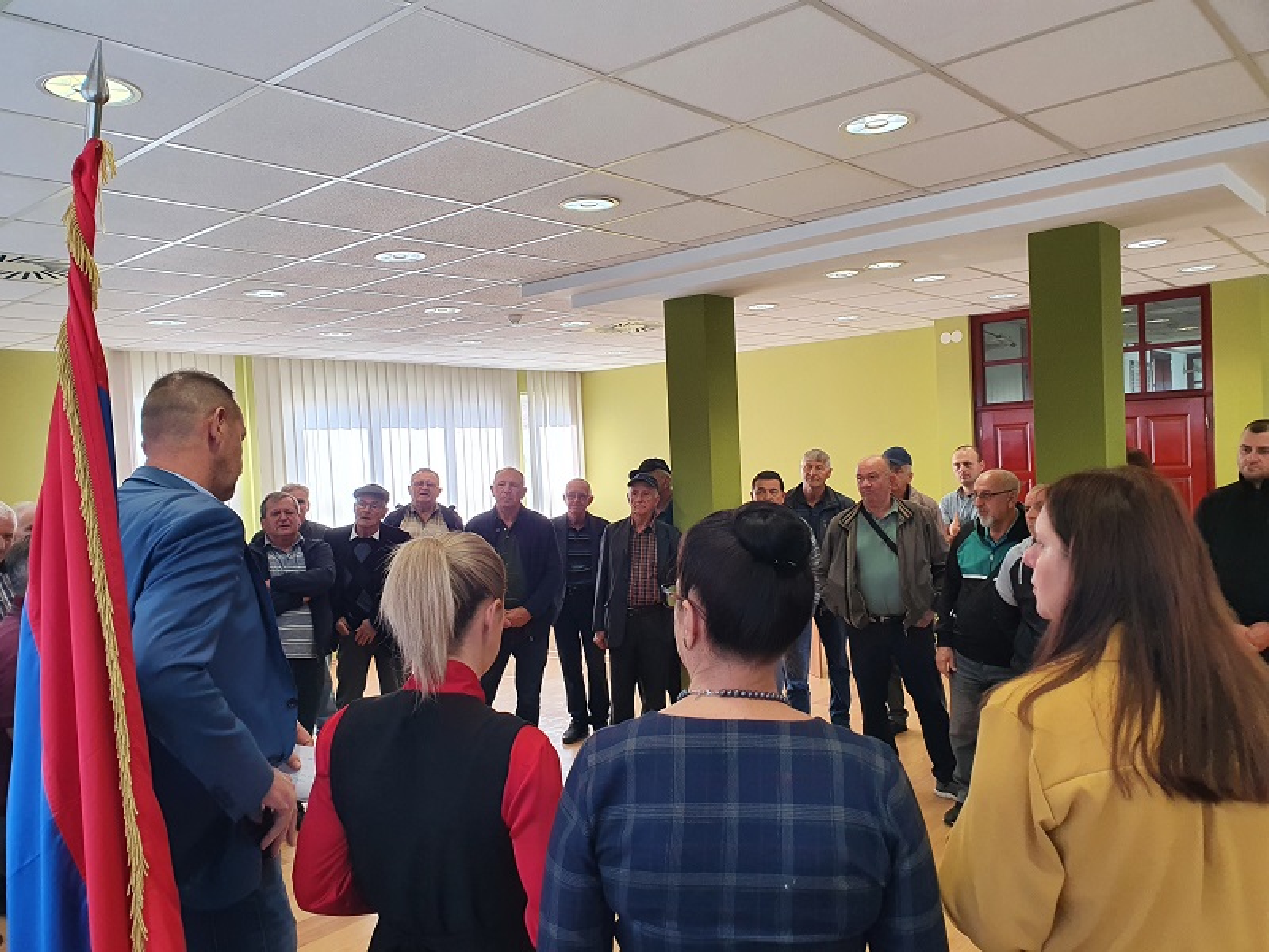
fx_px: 953
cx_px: 634
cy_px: 476
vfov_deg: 53.1
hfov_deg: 67.3
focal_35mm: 26
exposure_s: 1/100
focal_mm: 4.32
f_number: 2.4
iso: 80
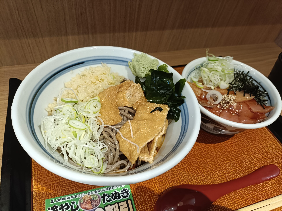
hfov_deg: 69.4
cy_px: 106
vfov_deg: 54.9
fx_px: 204
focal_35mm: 25
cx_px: 141
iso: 640
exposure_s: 1/50
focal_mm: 4.7
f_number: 1.7
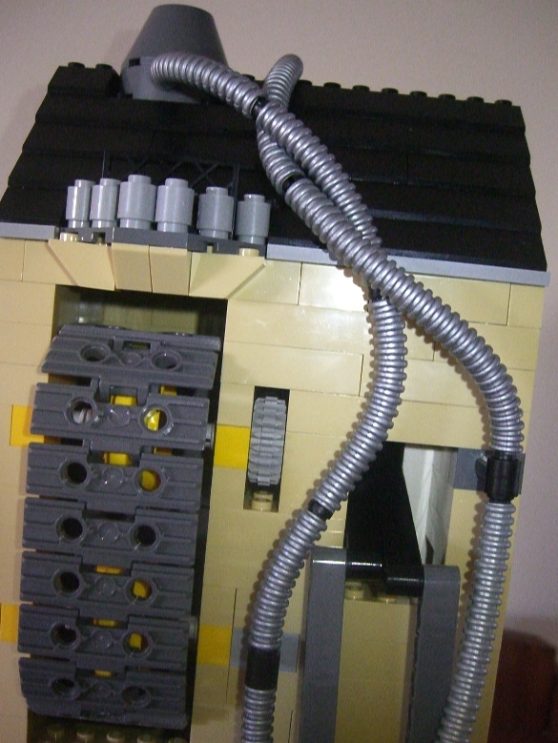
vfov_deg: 47.8
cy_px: 380
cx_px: 276
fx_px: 838
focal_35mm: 39
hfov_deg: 36.8
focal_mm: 7.9
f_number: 2.8
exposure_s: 1/100
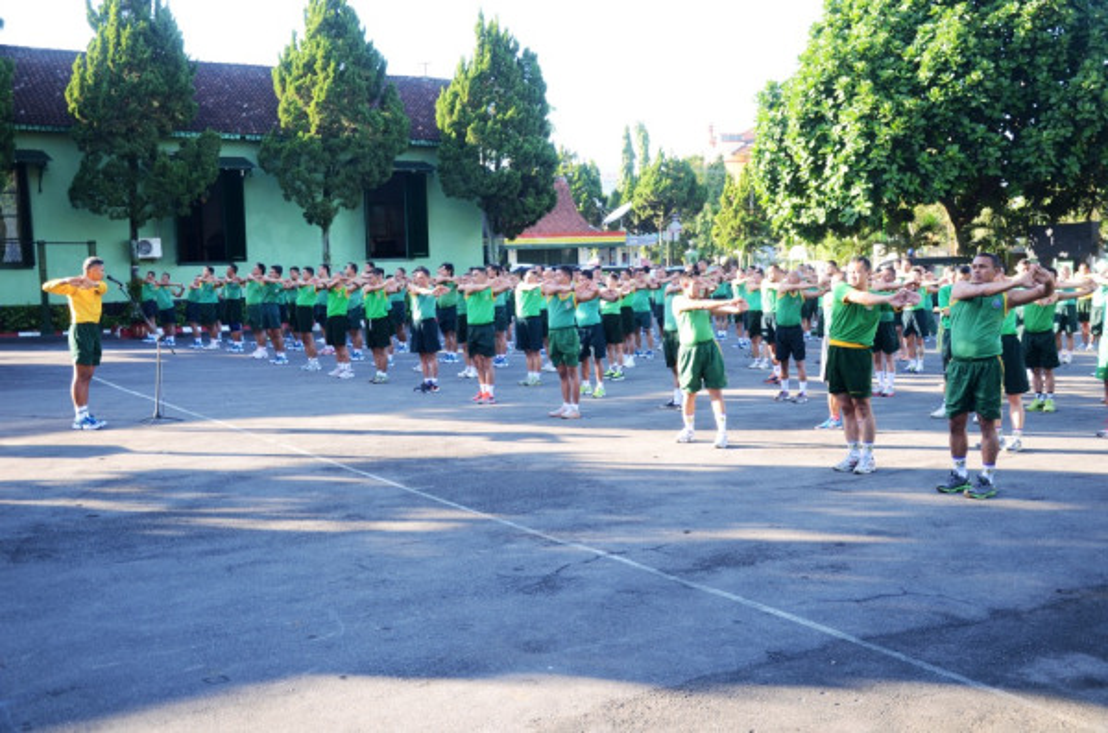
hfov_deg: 49.7
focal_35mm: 39
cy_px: 366
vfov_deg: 34.0
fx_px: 1197
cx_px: 554
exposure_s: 1/40
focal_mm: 26
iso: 100
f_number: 4
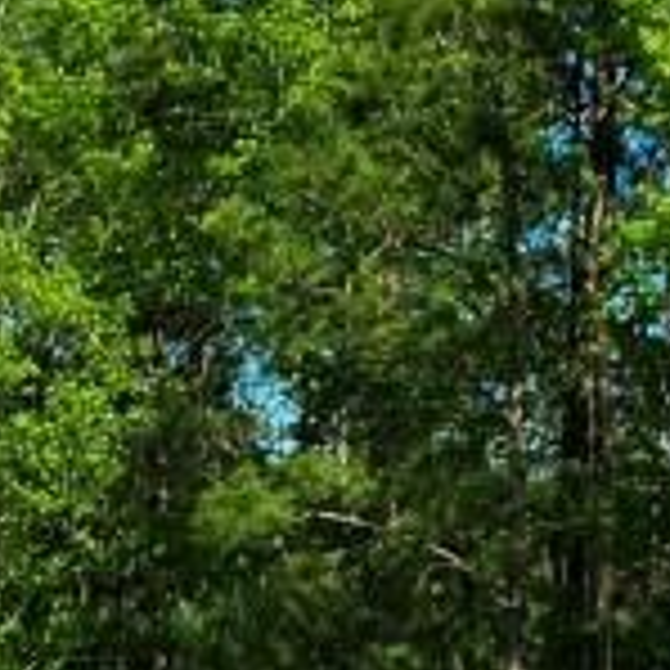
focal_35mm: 203
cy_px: 1129
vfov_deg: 8.4
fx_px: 4445
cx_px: -364
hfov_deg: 8.4
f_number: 2.8
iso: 120
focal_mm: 8.38
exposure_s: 1/1250
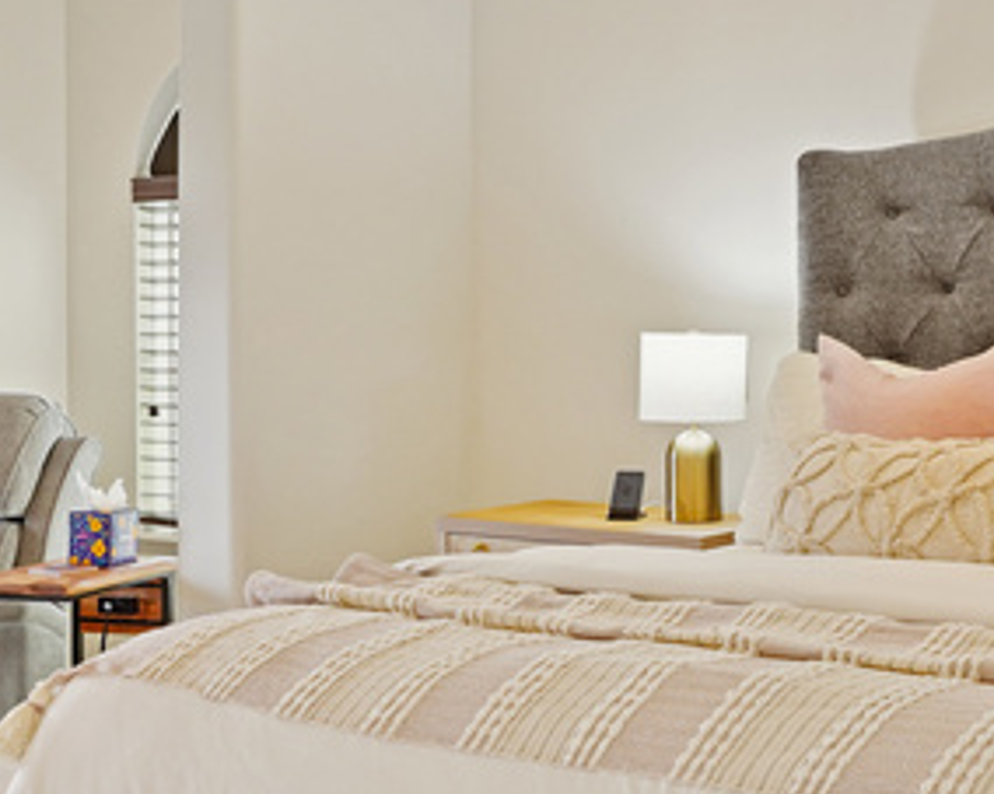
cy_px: 348
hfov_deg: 27.9
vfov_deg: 24.2
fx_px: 1854
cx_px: 1036
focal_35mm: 63
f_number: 4
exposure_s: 1/13
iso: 400
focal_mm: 18.6
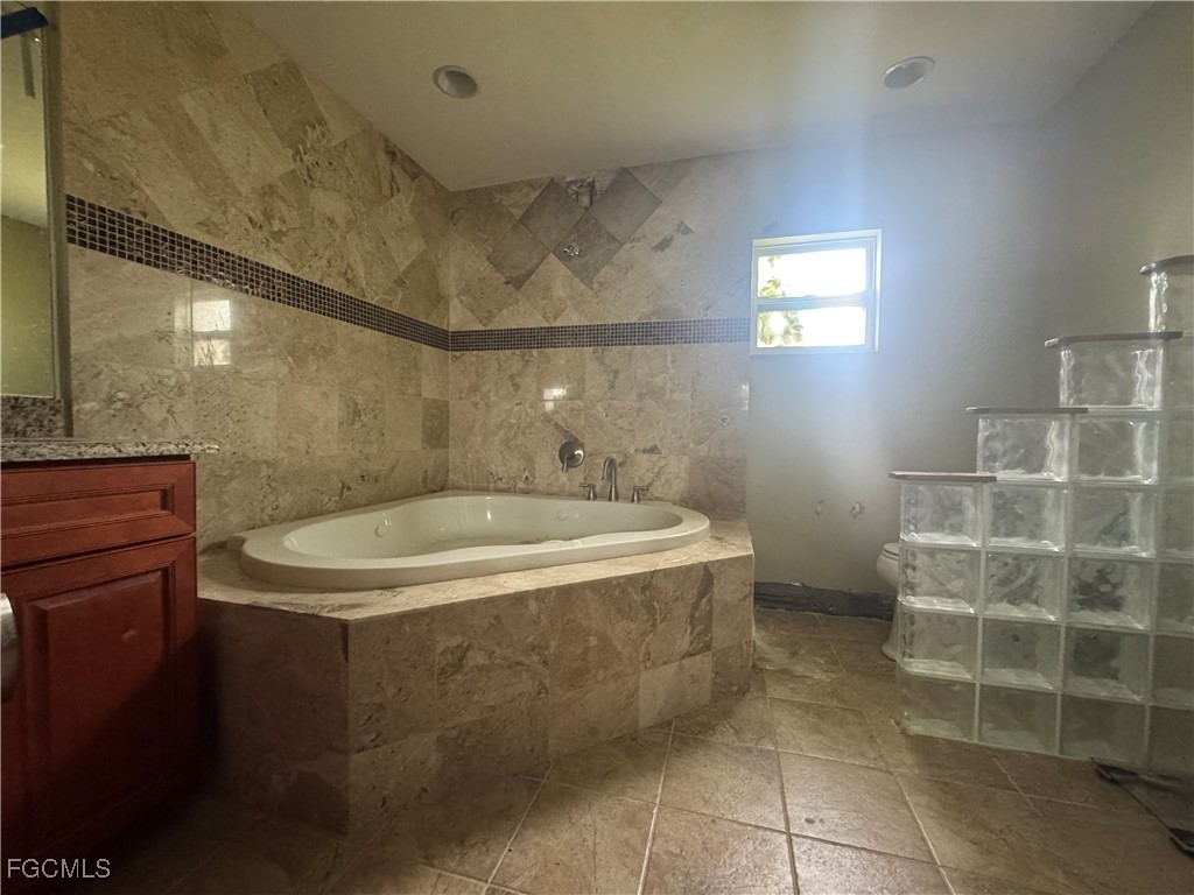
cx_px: 597
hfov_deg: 102.1
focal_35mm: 14
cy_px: 448
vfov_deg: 85.7
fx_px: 483
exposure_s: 1/60
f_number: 2.2
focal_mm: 2.22
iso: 1000
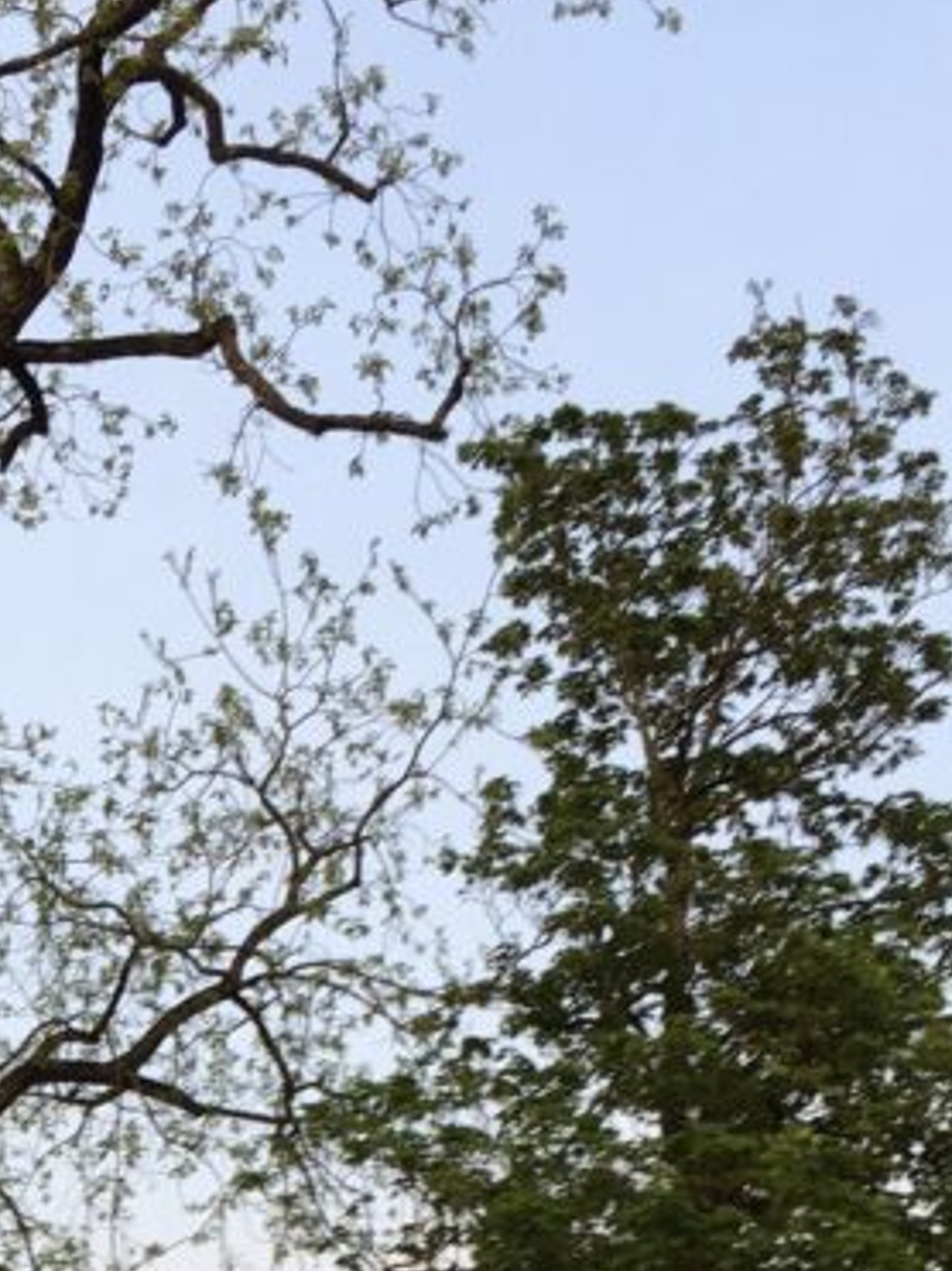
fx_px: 2935
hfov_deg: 17.7
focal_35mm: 80
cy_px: 1456
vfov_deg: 22.8
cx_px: -116
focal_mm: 4.15
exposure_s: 1/50
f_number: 2.2
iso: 32
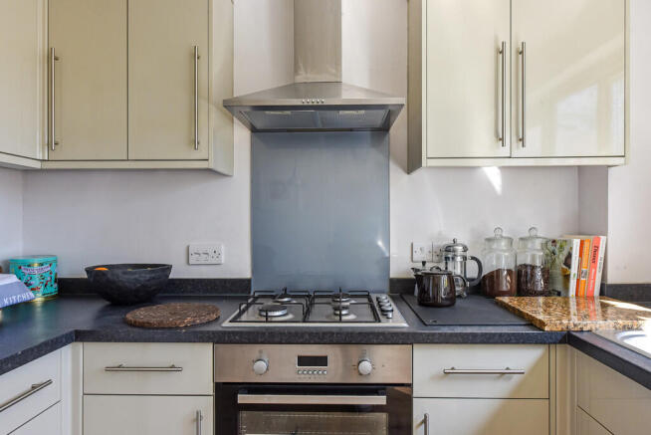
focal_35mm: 24
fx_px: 434
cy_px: 218
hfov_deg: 73.7
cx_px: 326
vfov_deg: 53.2
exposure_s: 1/25
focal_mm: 24
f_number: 9
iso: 640
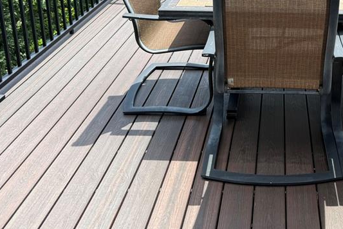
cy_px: -13
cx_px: 275
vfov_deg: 26.2
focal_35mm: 48
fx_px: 457
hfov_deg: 39.5
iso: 80
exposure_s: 1/1437
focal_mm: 6.76
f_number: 1.78
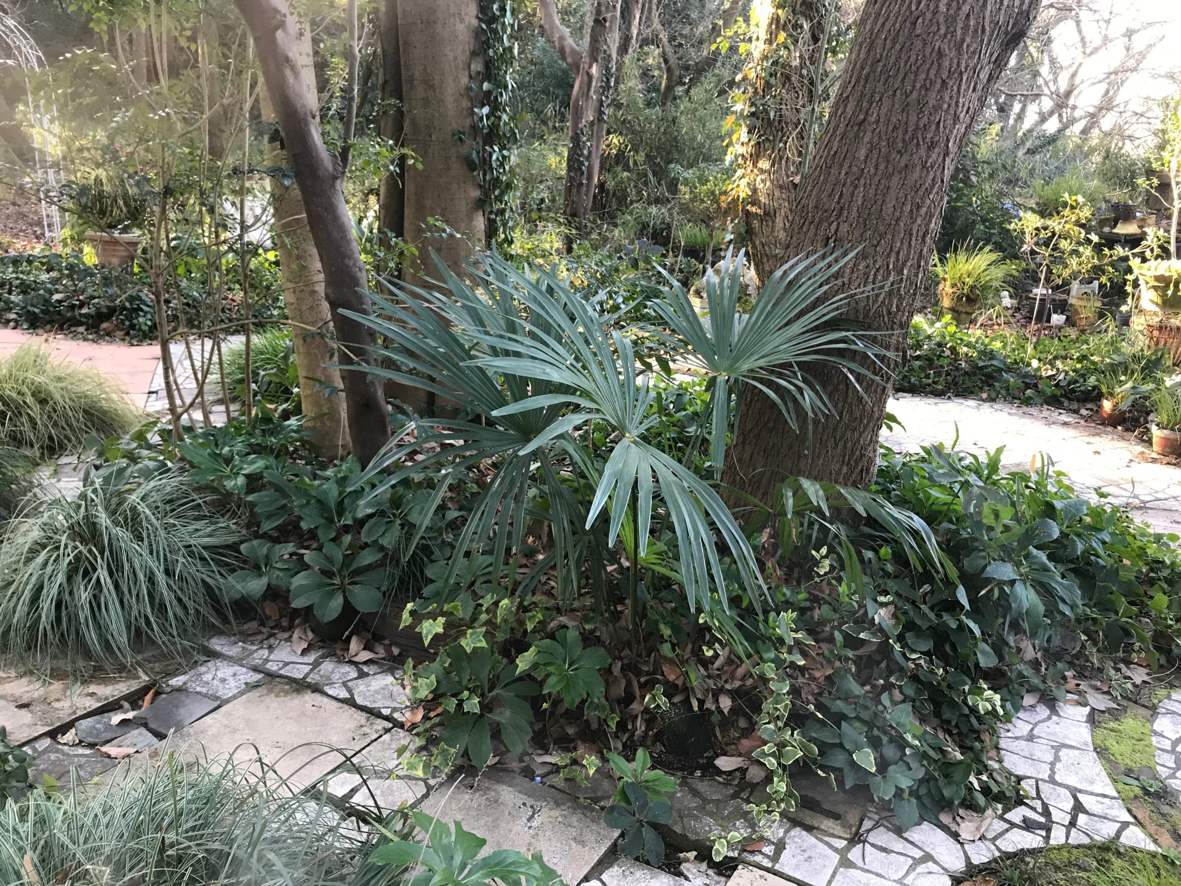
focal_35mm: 28
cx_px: 590
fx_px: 955
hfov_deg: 63.4
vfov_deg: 49.7
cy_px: 443
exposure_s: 1/40
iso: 25
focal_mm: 3.99
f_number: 1.8
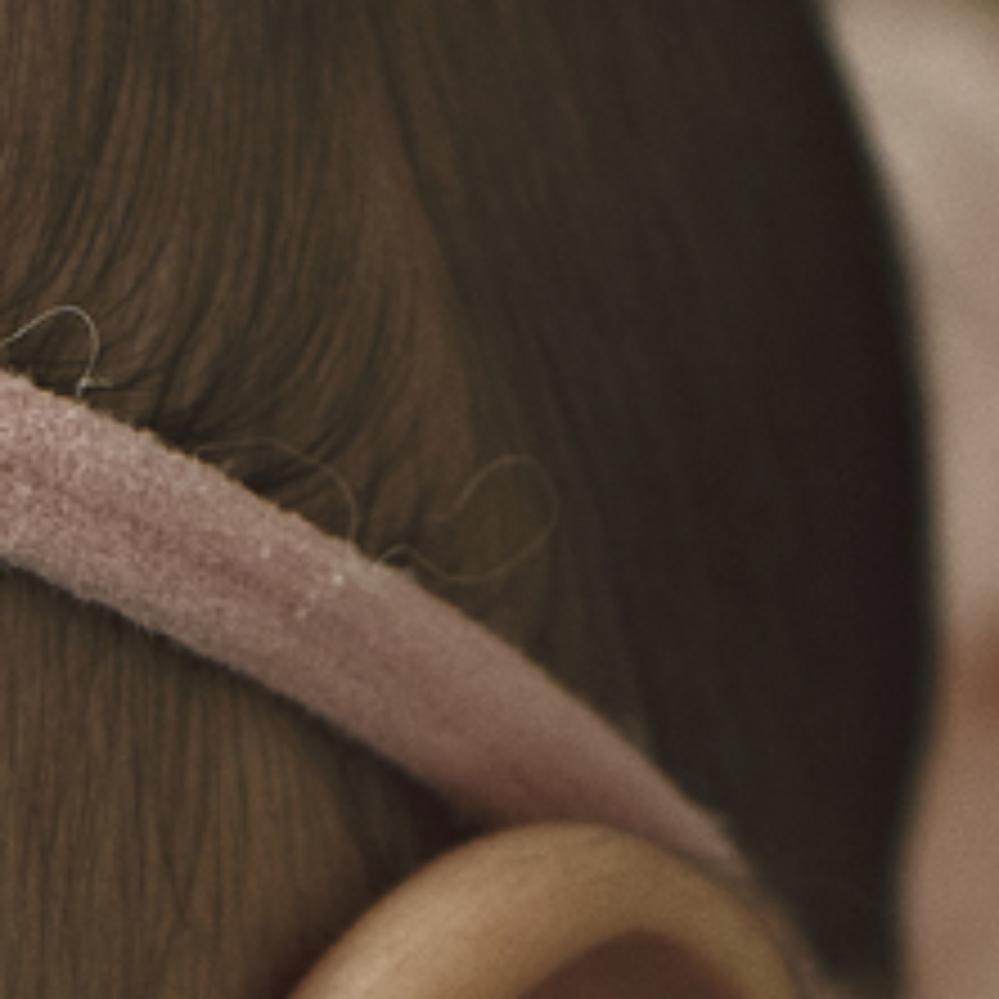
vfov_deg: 4.7
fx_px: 11834
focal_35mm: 362
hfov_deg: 4.8
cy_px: 2313
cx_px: -288
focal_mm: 35
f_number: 3.2
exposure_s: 1/200
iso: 400
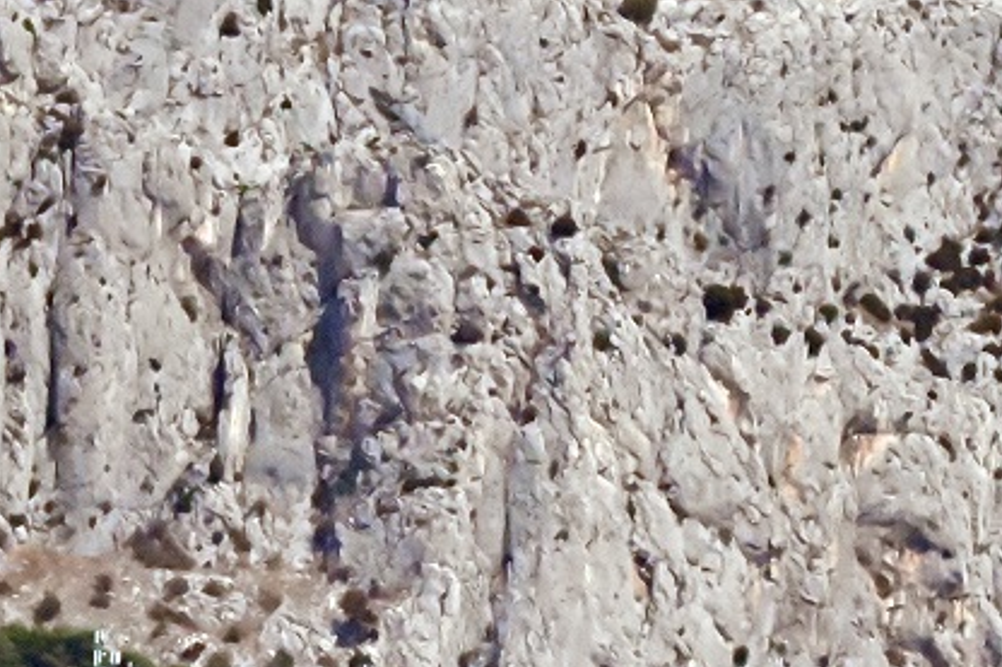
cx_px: 356
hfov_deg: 2.6
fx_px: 22090
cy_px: 504
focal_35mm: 794
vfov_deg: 1.7
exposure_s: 1/8000
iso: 20000
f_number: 29
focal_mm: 220
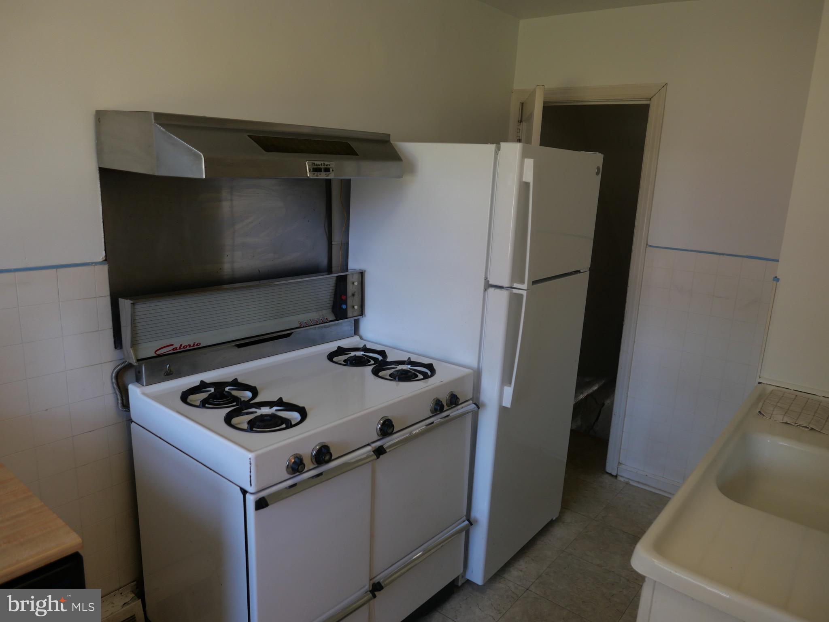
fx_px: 575
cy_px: 311
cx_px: 414
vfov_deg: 56.8
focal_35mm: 24
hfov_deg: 71.6
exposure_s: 1/125
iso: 200
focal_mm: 10.9
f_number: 1.7
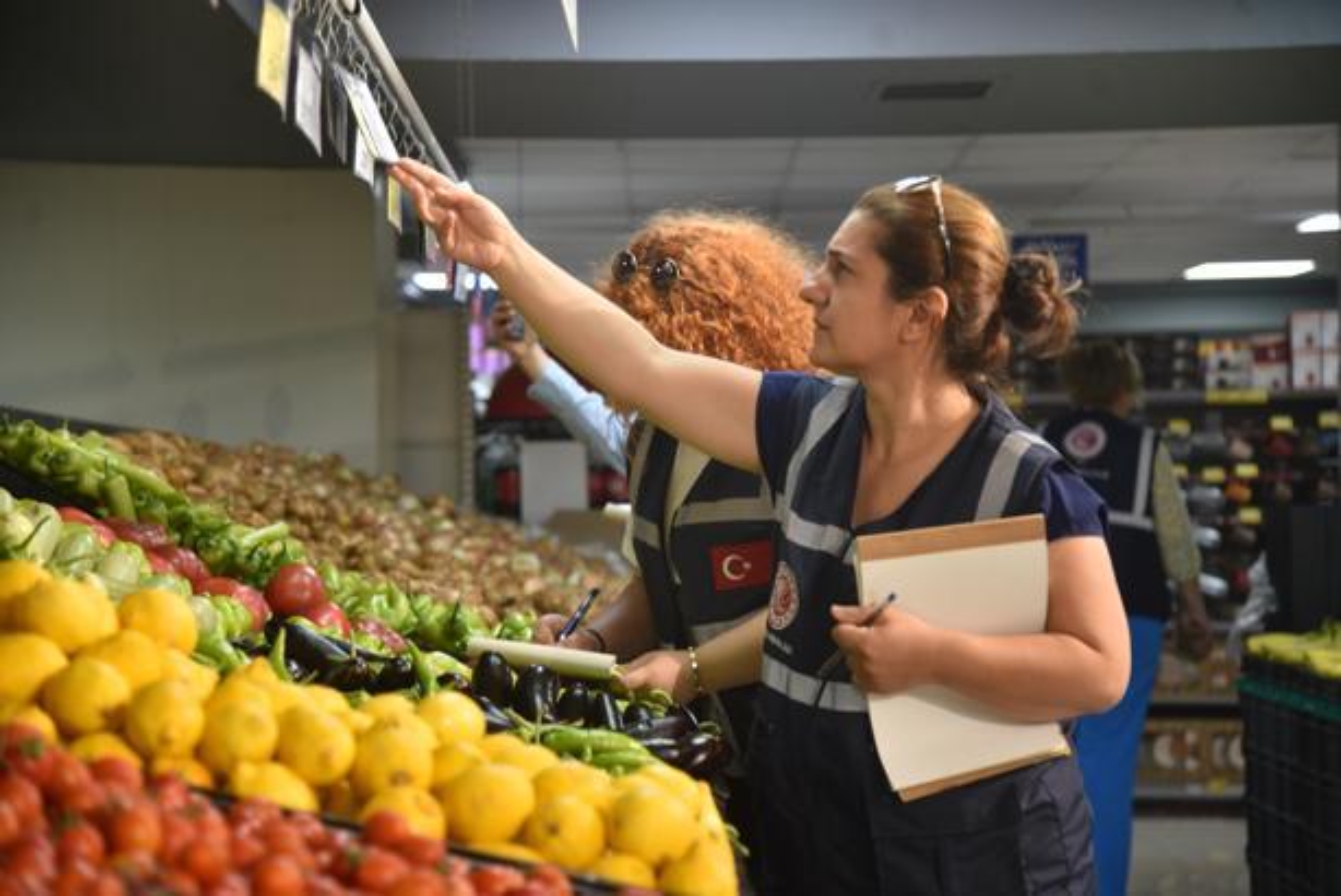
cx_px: 670
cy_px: 448
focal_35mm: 70
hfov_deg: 28.8
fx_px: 2609
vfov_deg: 19.5
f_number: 4
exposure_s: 1/125
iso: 640
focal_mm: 70
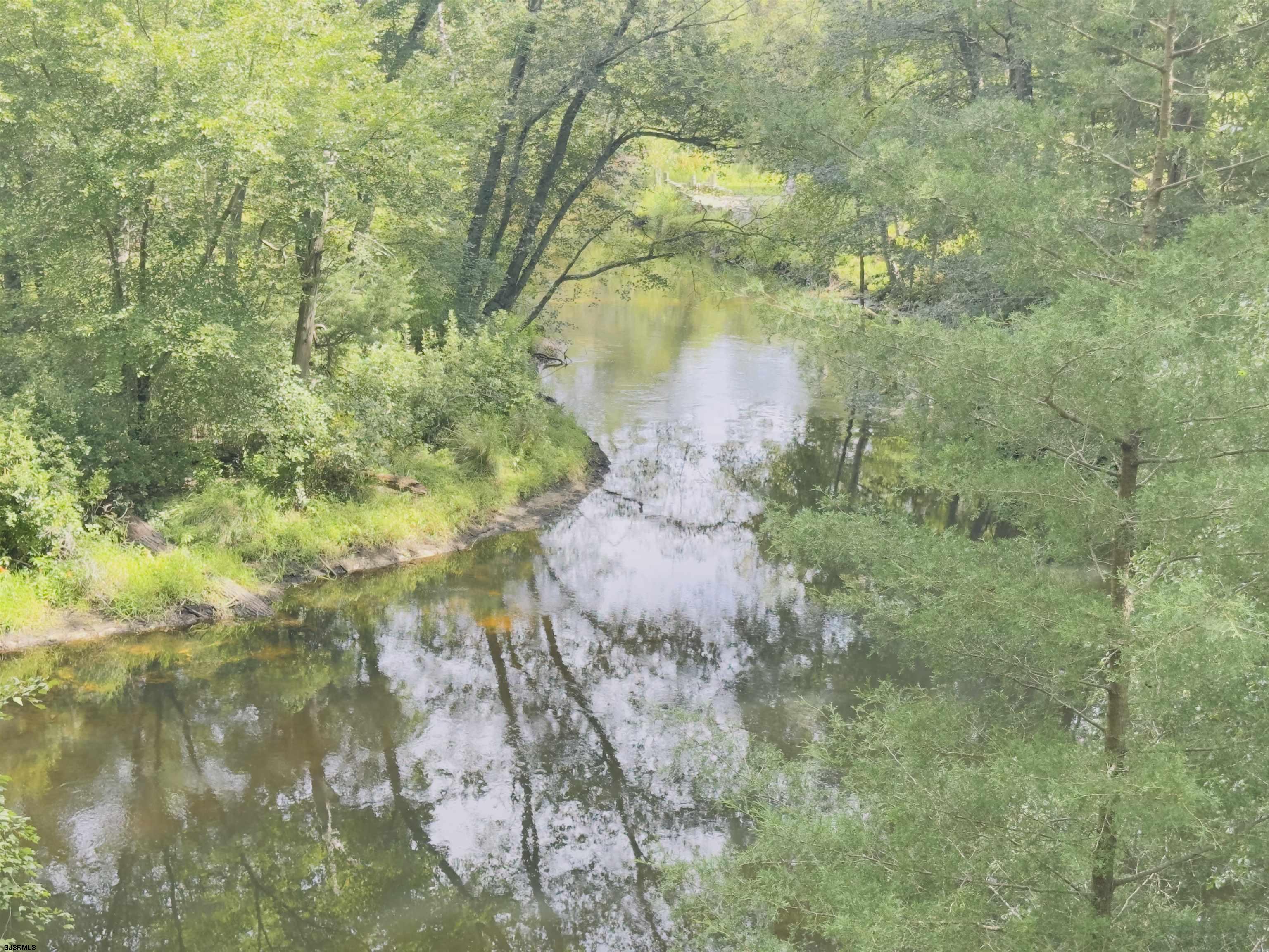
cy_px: 476
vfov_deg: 30.3
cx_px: 634
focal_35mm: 48
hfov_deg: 39.7
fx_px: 1760
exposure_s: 1/369
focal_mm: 6.86
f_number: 1.78
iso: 64
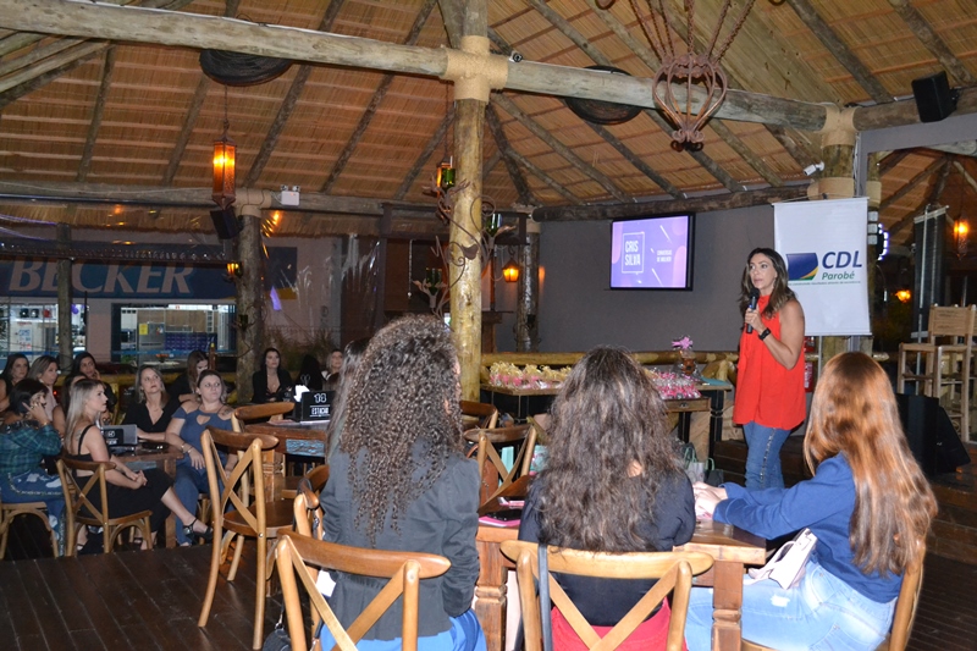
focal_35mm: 39
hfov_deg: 49.6
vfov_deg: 34.2
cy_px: 326
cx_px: 488
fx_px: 1058
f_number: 4.2
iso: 3200
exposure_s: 1/60
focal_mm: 26
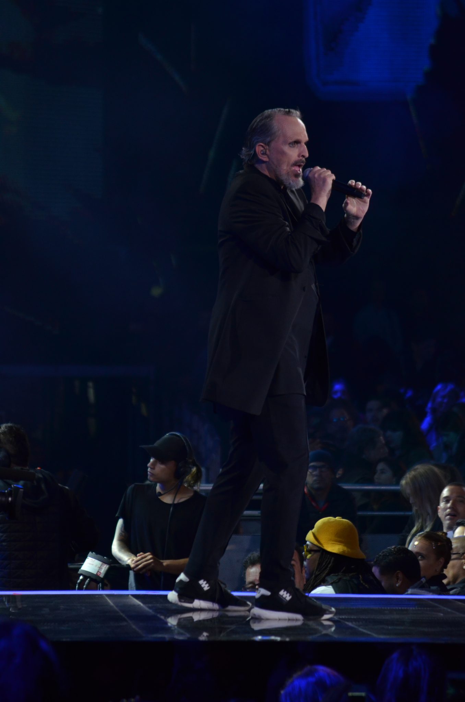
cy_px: 351
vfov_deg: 6.9
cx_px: 232
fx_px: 5840
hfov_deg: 4.6
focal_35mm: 300
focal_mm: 200
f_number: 5.6
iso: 1000
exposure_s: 1/160
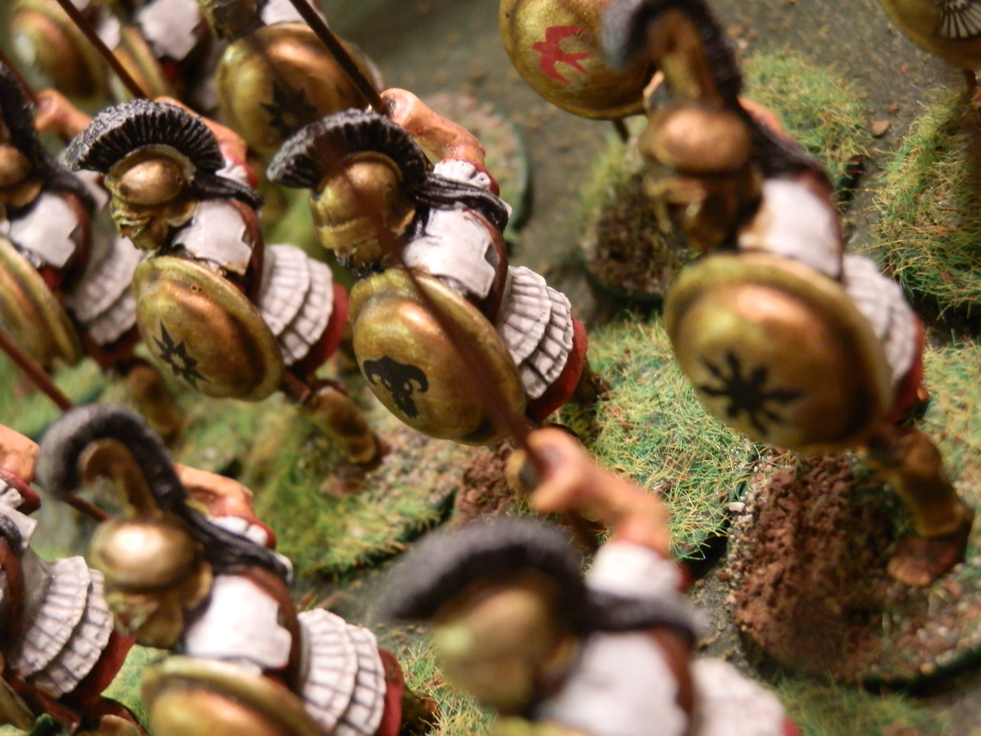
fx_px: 1729
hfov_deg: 31.7
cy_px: 368
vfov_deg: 24.0
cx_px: 490
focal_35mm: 61
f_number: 3.7
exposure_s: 1/8
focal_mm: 10.99
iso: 320
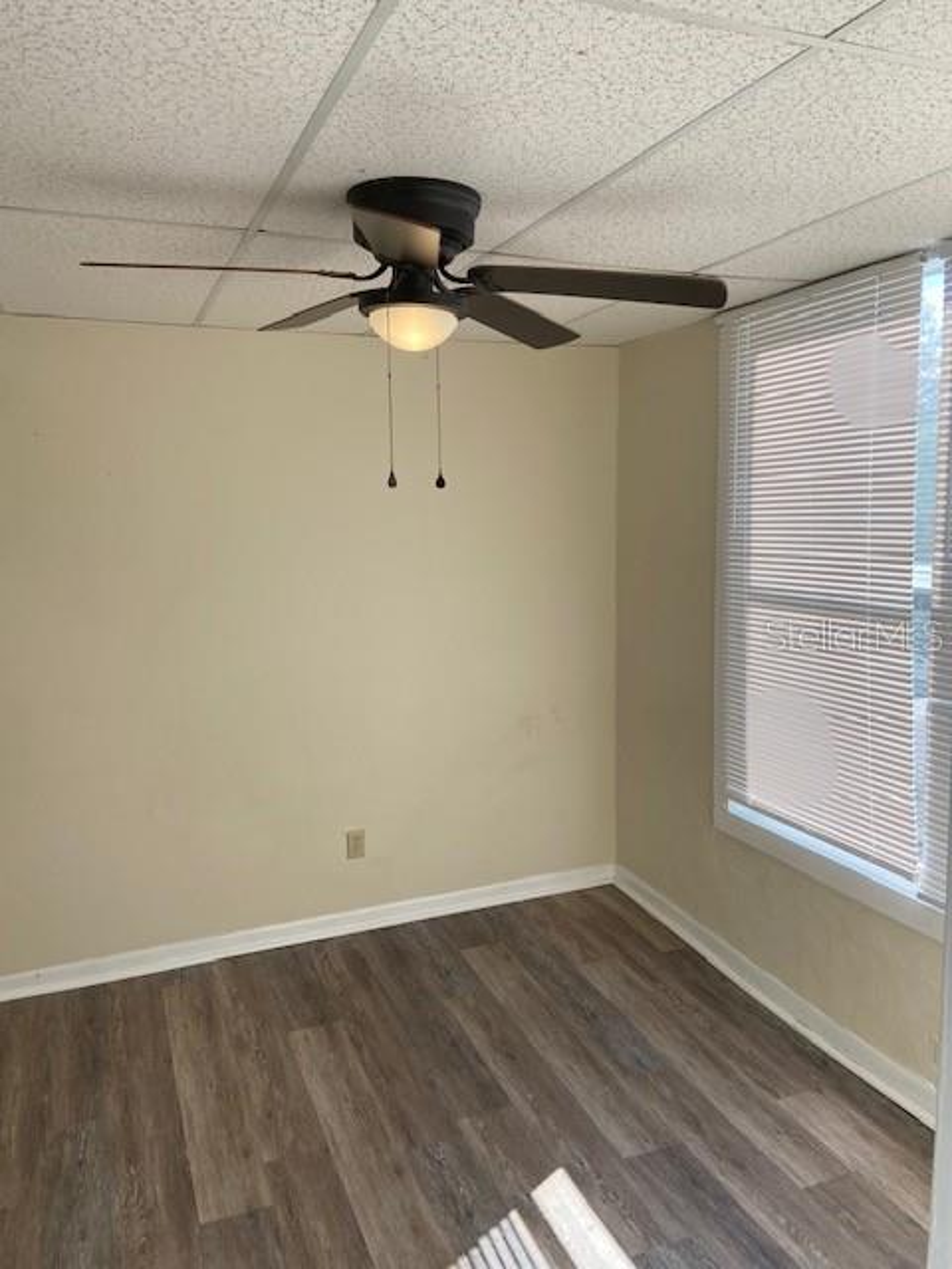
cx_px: 476
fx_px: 953
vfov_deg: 67.3
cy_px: 634
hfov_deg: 53.1
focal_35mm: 26
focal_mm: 4.25
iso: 32
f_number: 1.8
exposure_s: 1/408
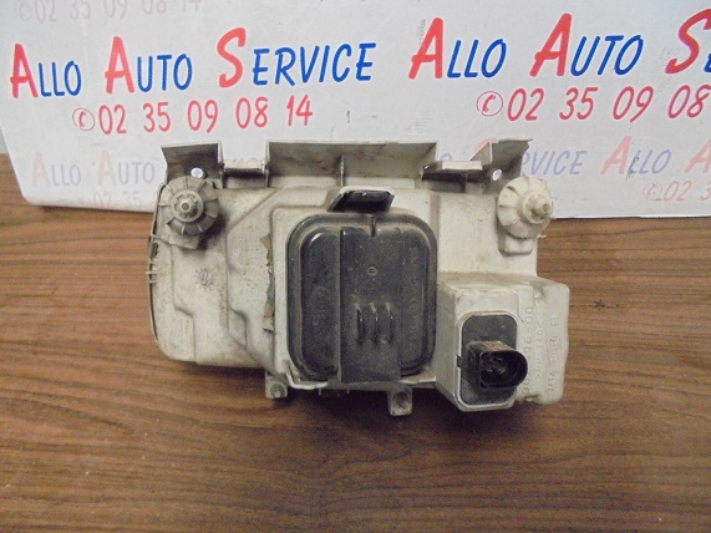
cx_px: 356
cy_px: 266
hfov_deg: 67.3
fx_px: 534
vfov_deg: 53.0
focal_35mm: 26
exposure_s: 1/30
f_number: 3.5
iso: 800
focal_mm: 4.6
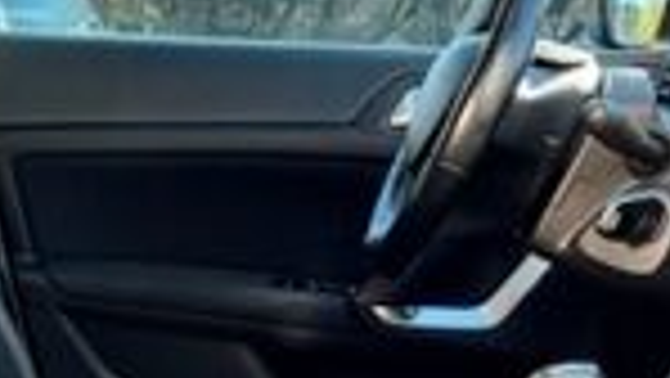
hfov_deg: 17.5
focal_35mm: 122
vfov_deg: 9.8
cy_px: 495
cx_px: 247
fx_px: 2169
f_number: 1.5
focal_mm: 5.7
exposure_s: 1/282
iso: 40
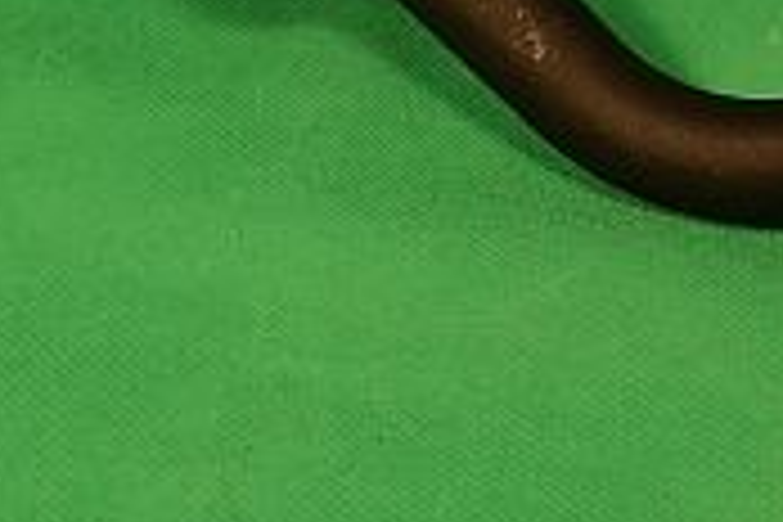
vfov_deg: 11.0
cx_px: 1026
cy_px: 14
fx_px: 2697
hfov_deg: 15.7
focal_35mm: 124
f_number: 8
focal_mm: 24
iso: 280
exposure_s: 1/250
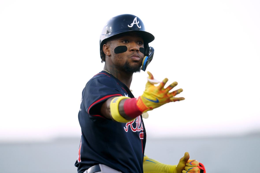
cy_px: 86
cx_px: 130
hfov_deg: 5.2
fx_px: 2889
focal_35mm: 400
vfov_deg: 3.4
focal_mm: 400
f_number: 2.8
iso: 1250
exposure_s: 1/2000
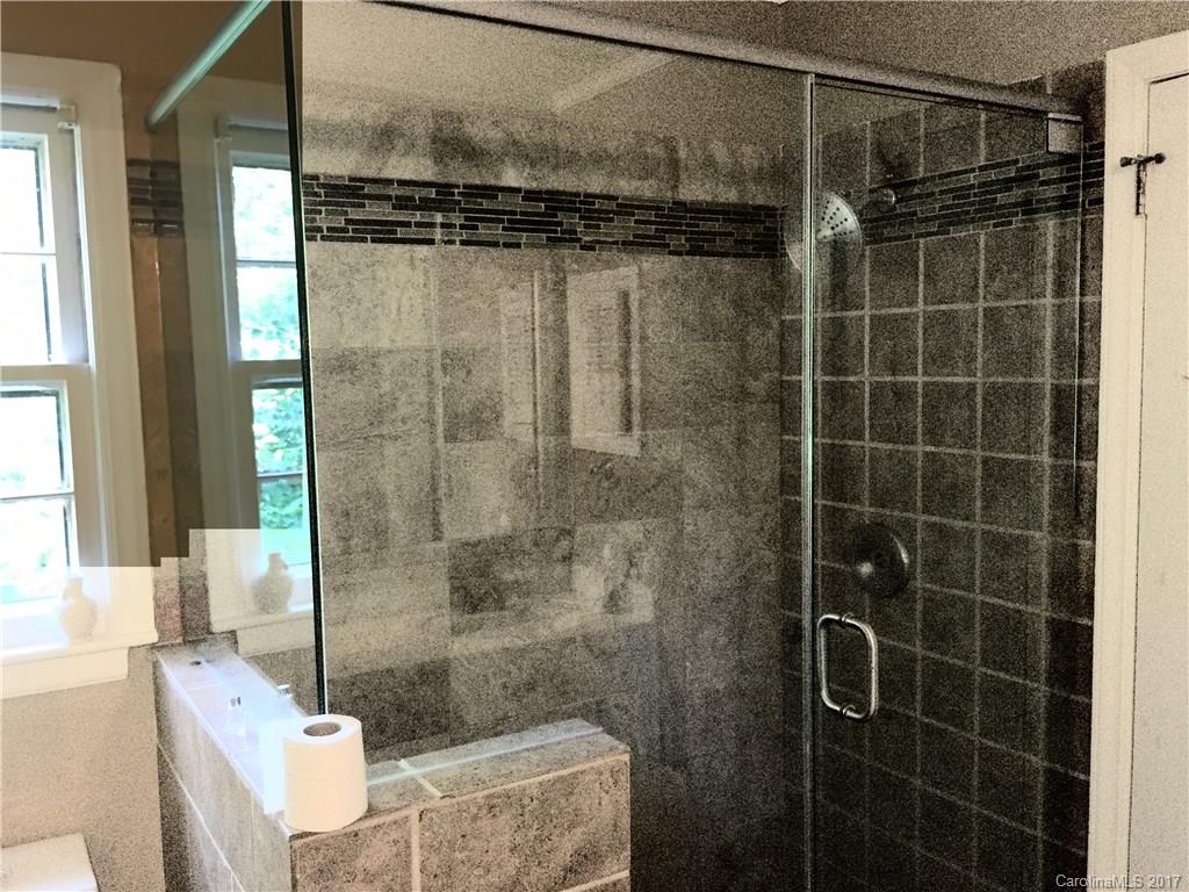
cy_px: 446
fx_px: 996
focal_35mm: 29
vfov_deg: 48.2
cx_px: 594
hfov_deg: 61.7
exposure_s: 1/4
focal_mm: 4.15
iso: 64
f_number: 2.2
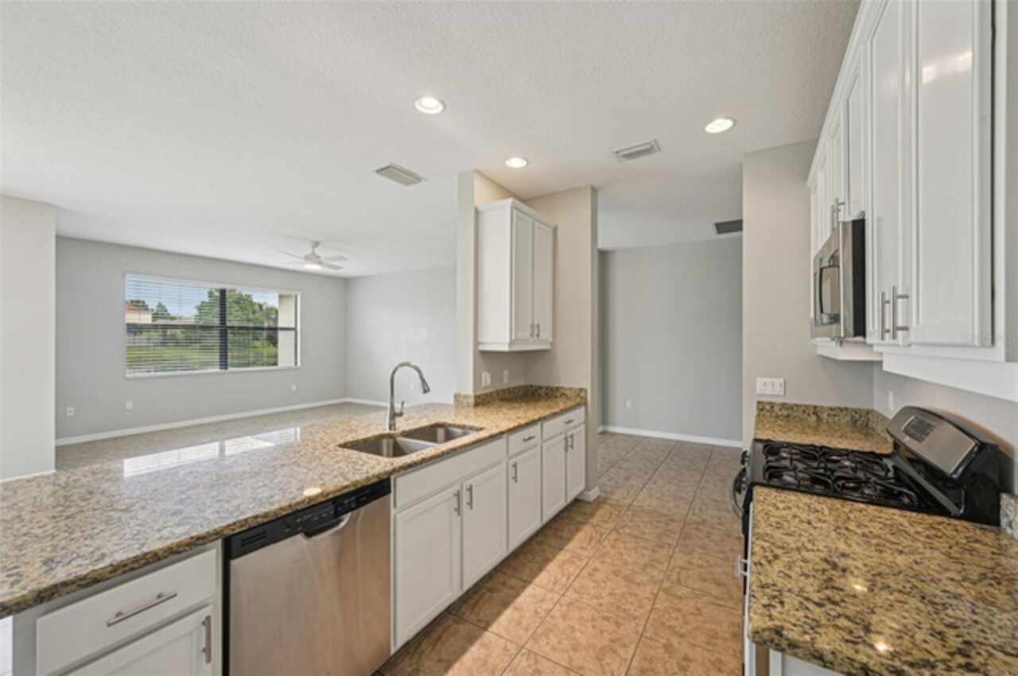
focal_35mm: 14
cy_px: 338
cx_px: 509
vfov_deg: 81.1
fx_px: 395
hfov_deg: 104.3
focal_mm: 14
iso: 400
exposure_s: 1/50
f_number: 8
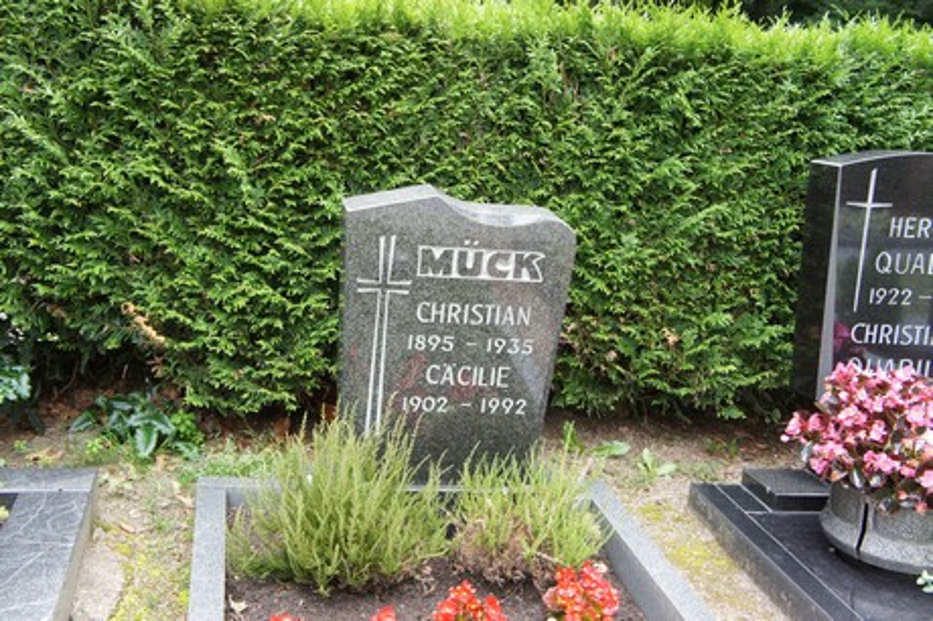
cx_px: 466
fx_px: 1127
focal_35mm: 44
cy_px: 310
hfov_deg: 45.0
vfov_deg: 30.8
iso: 800
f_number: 4.5
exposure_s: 1/250
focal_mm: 29
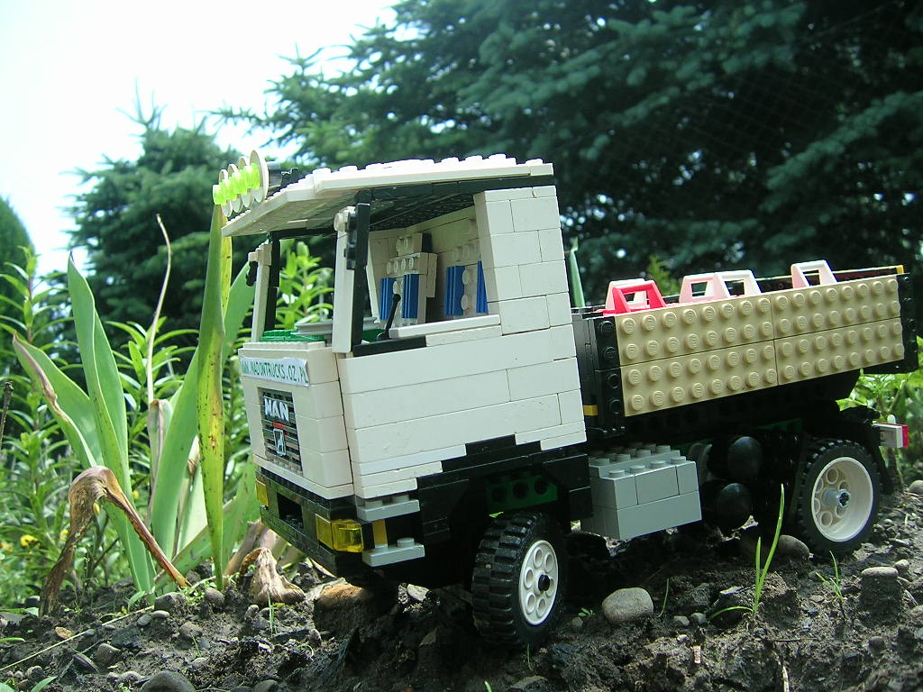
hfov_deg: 52.6
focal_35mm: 35
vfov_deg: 40.7
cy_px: 346
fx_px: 933
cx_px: 462
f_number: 2.8
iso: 50
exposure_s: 1/257
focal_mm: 5.4
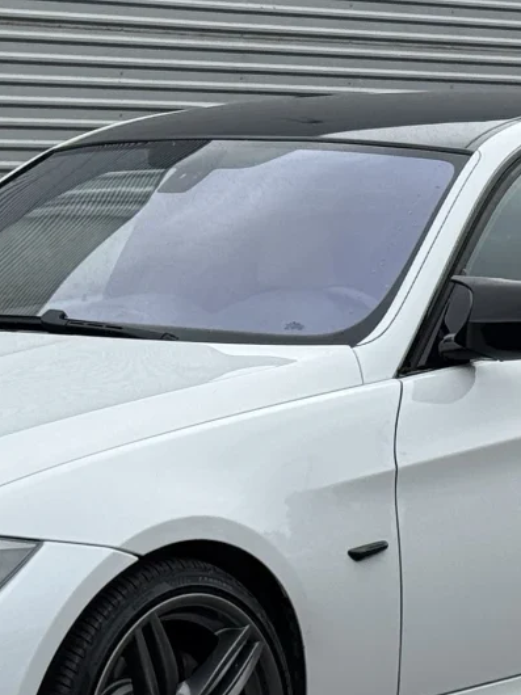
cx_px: 302
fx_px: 3495
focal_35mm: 174
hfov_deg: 8.5
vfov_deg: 11.3
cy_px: 147
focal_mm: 6.76
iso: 64
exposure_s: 1/1923
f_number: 1.78
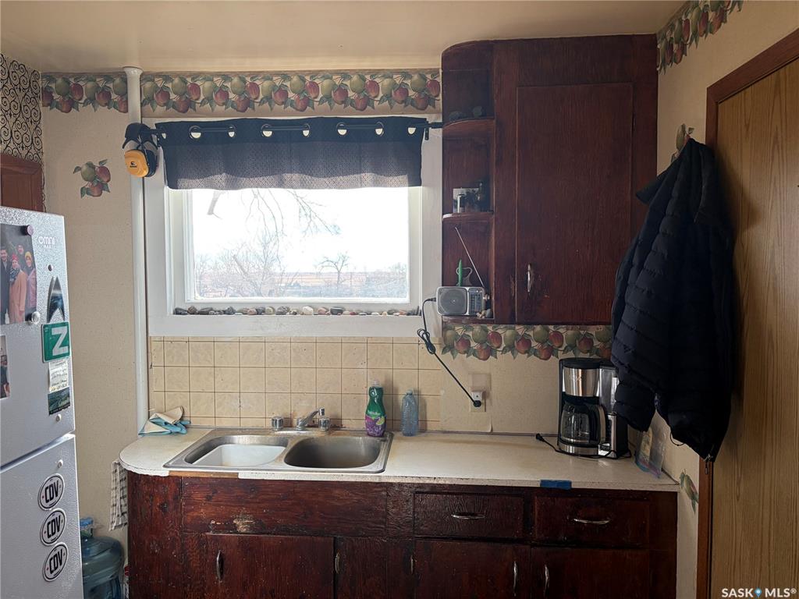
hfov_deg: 67.3
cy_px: 300
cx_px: 400
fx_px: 600
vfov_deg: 53.1
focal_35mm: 26
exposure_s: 1/185
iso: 50
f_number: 1.6
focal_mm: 5.96
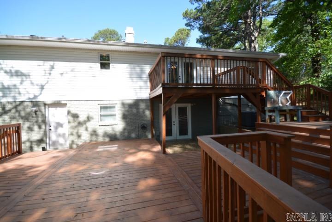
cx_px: 166
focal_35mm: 15
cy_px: 111
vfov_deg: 77.3
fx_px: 138
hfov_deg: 100.4
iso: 100
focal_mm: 10
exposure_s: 1/50
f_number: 8
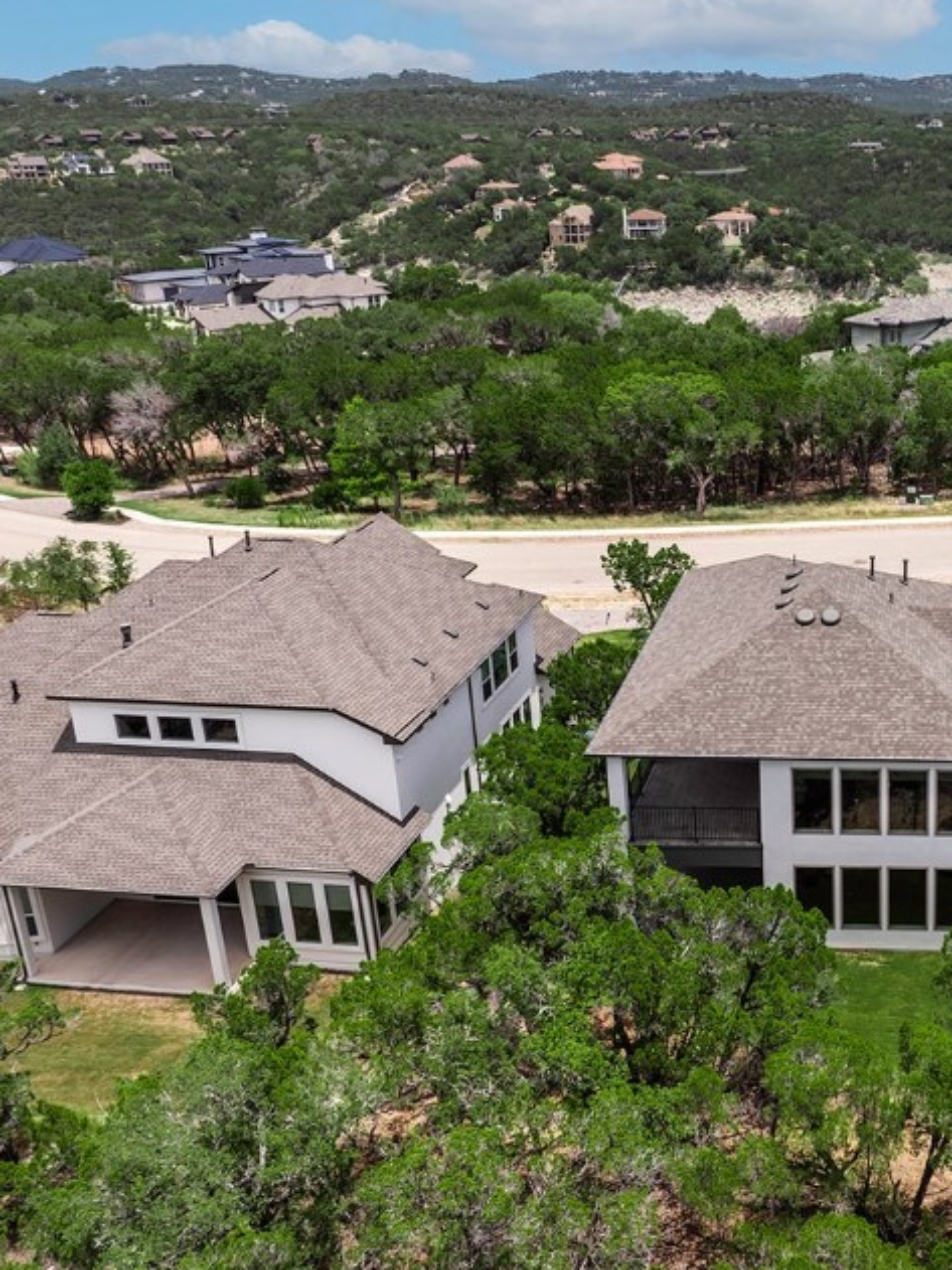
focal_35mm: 39
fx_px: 1431
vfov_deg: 47.9
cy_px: 646
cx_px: 879
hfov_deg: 34.5
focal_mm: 12.29
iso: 100
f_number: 6.3
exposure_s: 1/1000
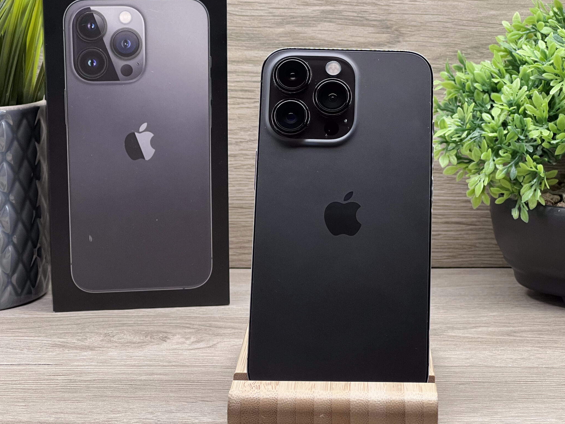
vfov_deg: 15.4
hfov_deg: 20.4
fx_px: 1567
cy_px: 212
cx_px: 293
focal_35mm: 96
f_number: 2.8
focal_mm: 9
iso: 100
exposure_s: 1/100
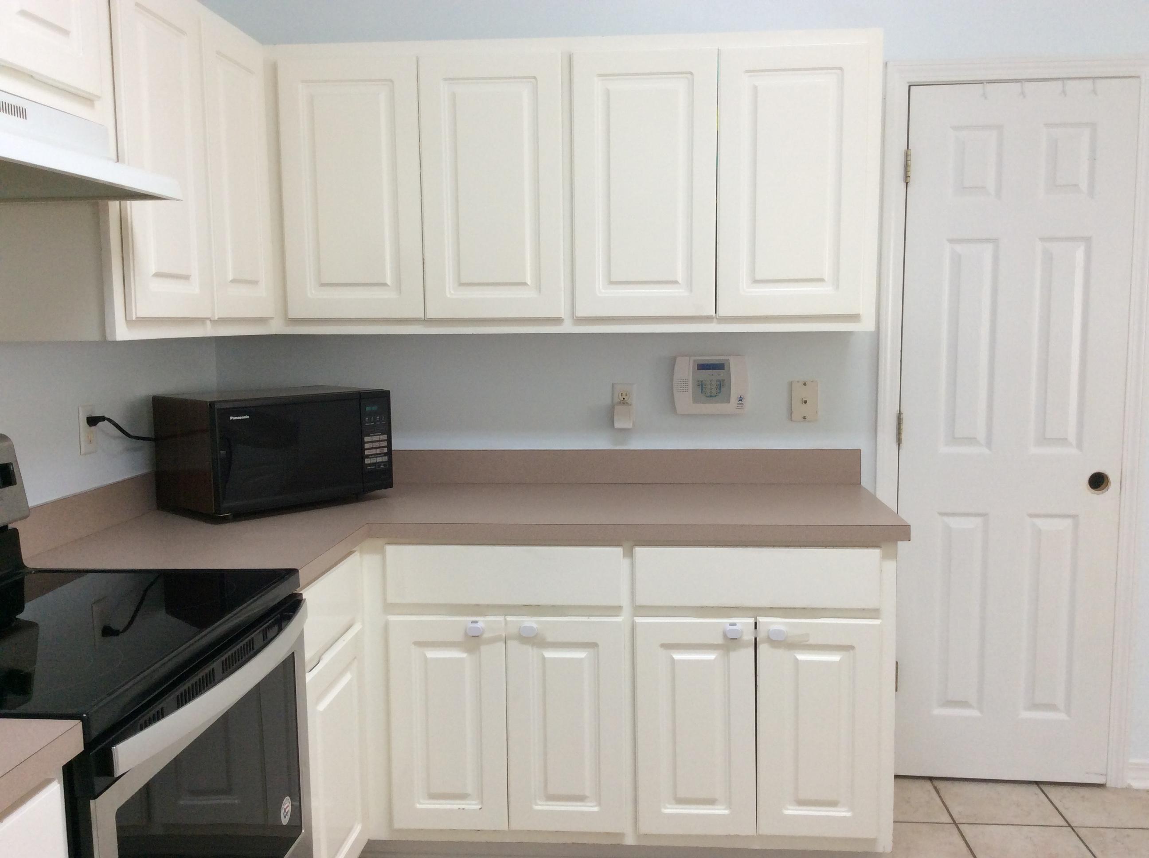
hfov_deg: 56.9
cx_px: 574
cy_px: 429
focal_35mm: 32
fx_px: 1061
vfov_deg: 44.1
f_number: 2.4
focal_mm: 3.3
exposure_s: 1/24
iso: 50
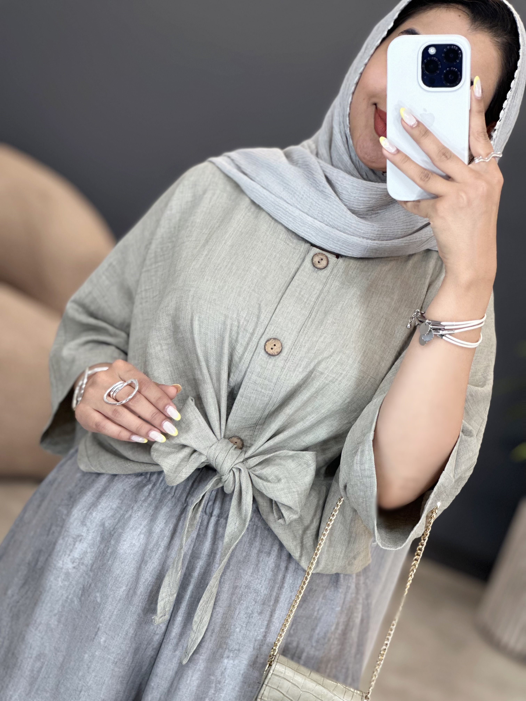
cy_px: 350
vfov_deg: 25.3
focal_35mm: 77
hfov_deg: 19.1
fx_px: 1560
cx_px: 263
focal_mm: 9
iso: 125
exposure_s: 1/100
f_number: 2.8
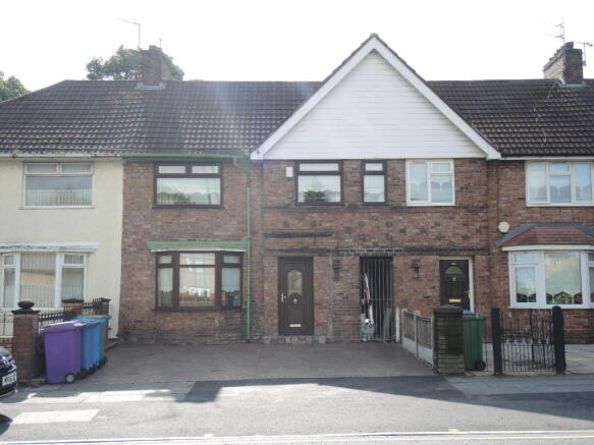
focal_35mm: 42
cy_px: 222
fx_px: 721
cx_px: 297
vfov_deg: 34.3
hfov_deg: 44.8
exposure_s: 1/640
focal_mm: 9
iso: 80
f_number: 2.5
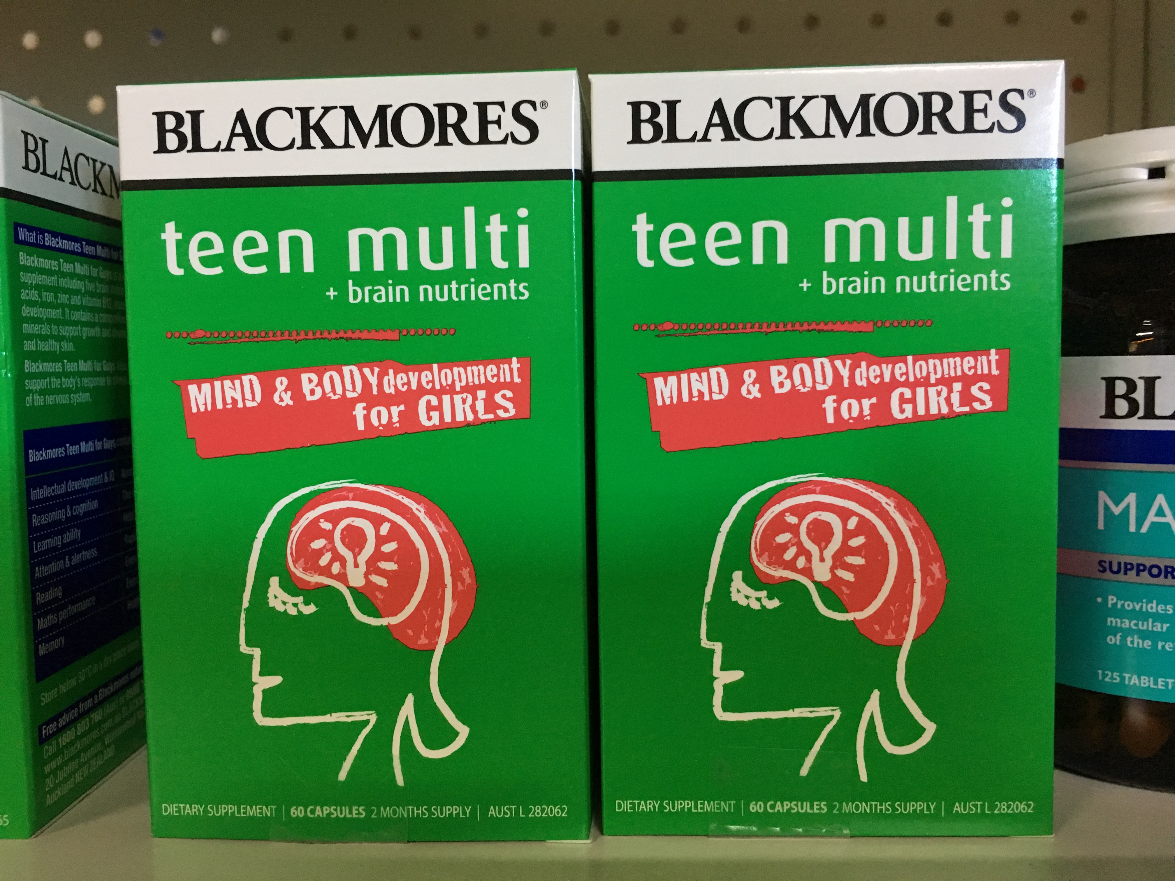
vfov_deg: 48.2
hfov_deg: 61.7
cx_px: 588
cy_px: 440
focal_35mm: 29
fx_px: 984
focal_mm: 4.15
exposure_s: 1/33
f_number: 2.2
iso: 250
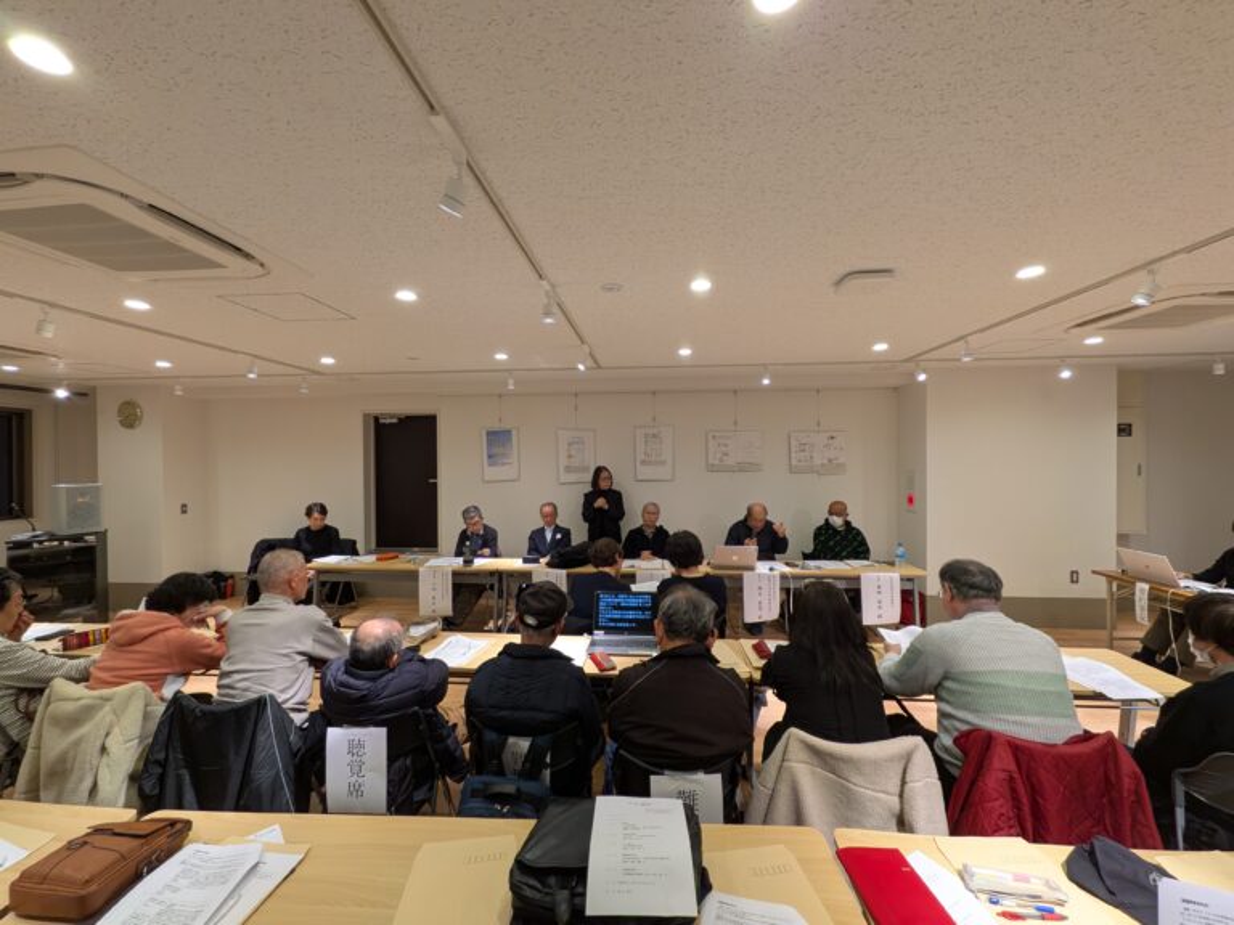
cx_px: 617
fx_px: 499
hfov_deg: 102.1
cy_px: 462
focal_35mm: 14
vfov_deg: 85.7
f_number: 2.2
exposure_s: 1/58.8
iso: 133
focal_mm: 1.85
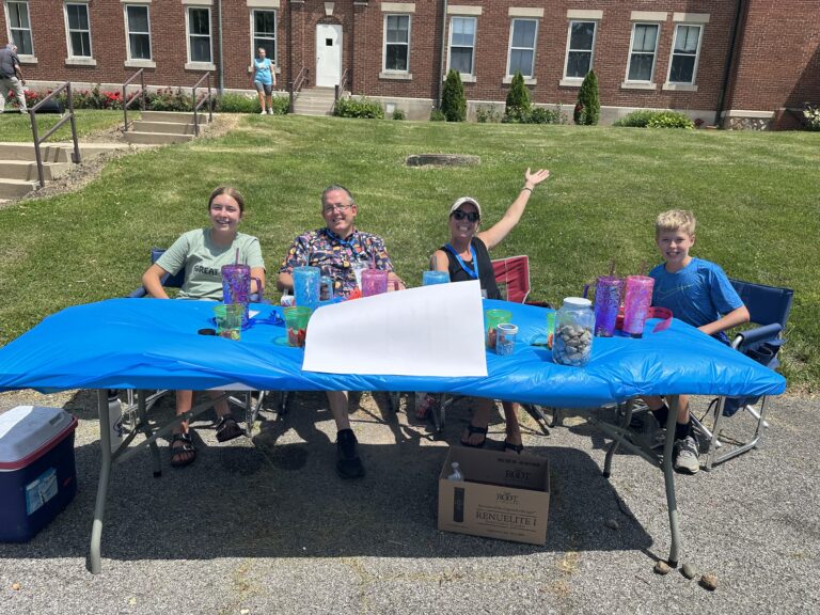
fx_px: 569
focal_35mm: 24
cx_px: 410
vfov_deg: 56.8
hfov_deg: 71.6
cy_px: 308
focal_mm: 6.86
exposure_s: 1/4762
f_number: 1.78
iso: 80
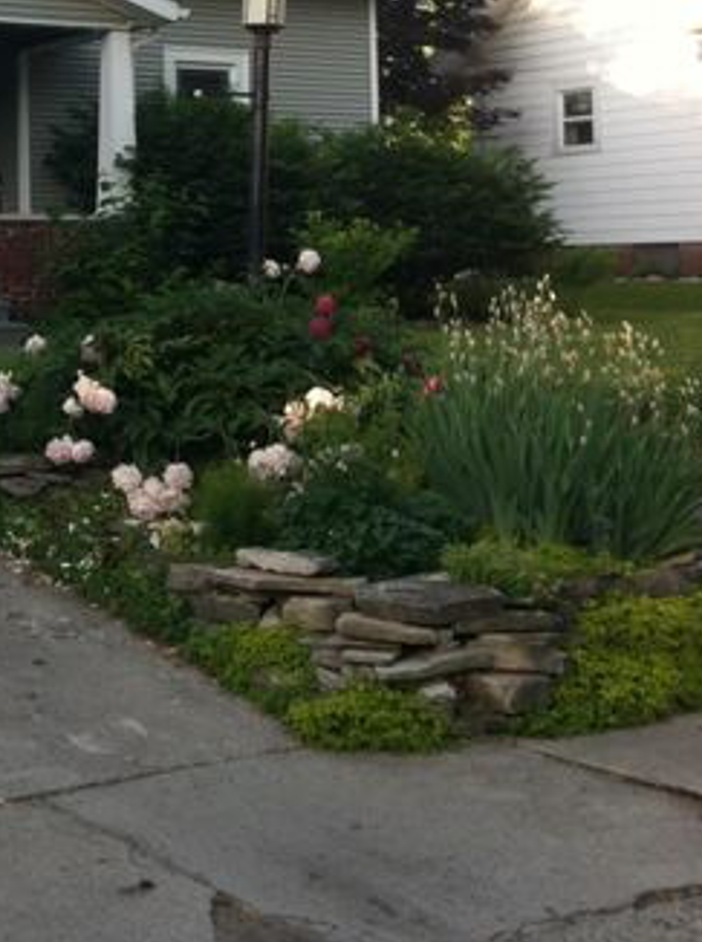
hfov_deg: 19.8
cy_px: 225
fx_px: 1955
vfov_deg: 26.7
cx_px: 14
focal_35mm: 72
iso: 80
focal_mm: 3.85
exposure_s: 1/169
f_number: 2.8
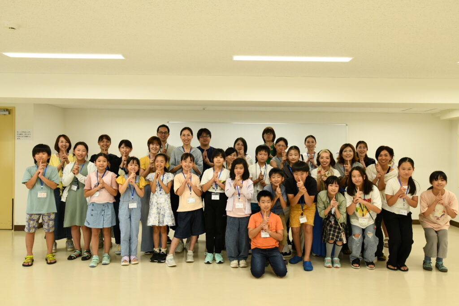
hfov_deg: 63.7
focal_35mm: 29
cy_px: 153
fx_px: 370
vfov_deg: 45.0
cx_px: 230
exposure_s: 1/60
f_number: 8
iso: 800
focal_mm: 29
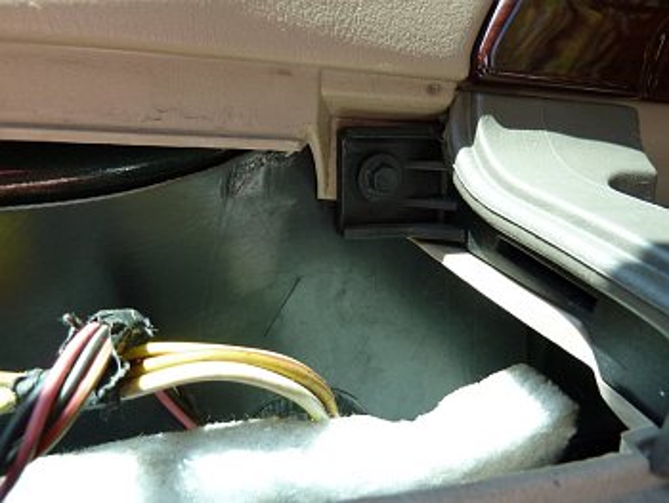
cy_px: 252
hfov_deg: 69.4
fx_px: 483
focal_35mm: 25
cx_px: 334
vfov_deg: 54.9
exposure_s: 1/60
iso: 80
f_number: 3.3
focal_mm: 4.1
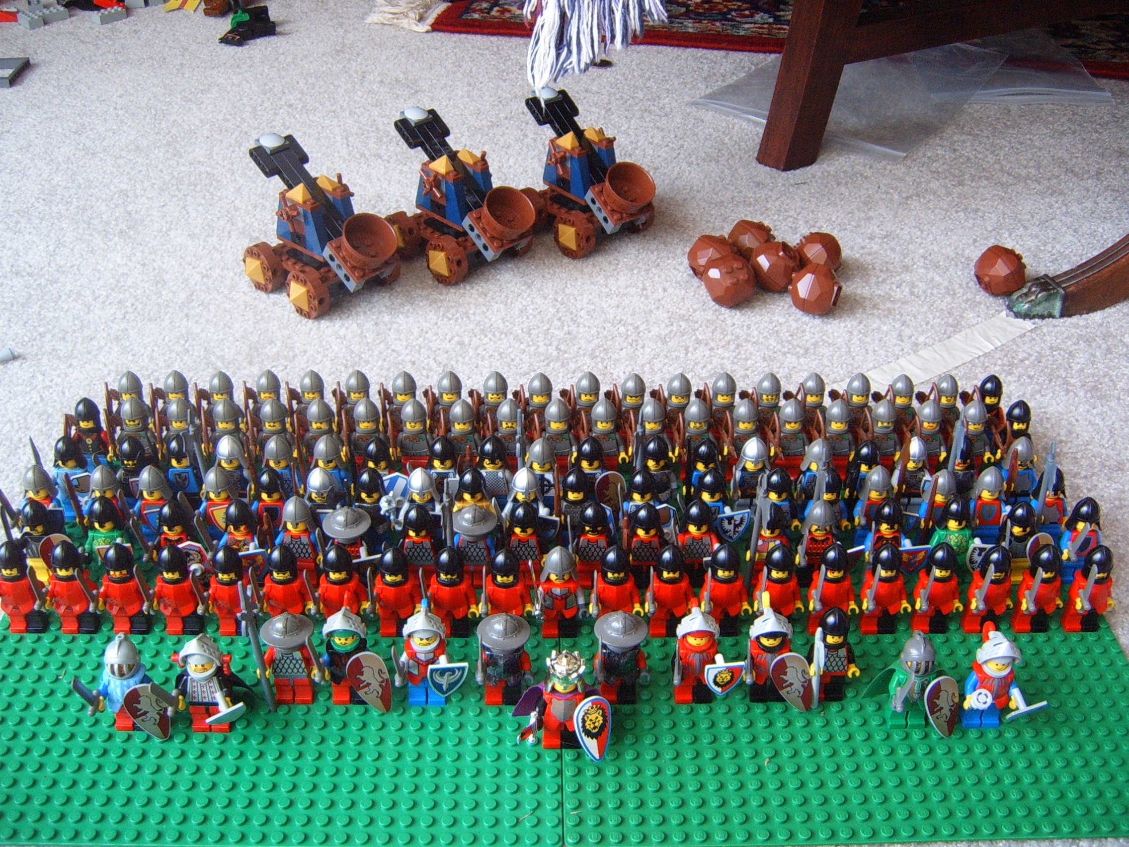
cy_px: 424
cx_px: 564
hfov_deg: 50.1
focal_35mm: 37
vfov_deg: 38.7
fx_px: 1207
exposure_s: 1/20
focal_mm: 6.2
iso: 141
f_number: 2.9
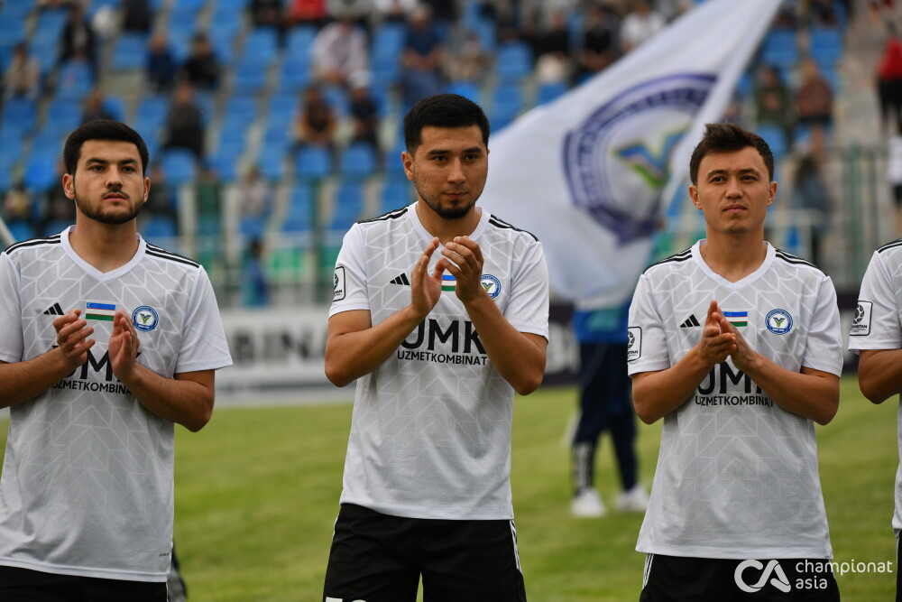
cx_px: 451
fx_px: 7016
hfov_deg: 7.4
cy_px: 301
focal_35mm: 280
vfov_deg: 4.9
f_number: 5.6
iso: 1000
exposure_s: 1/640
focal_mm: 280
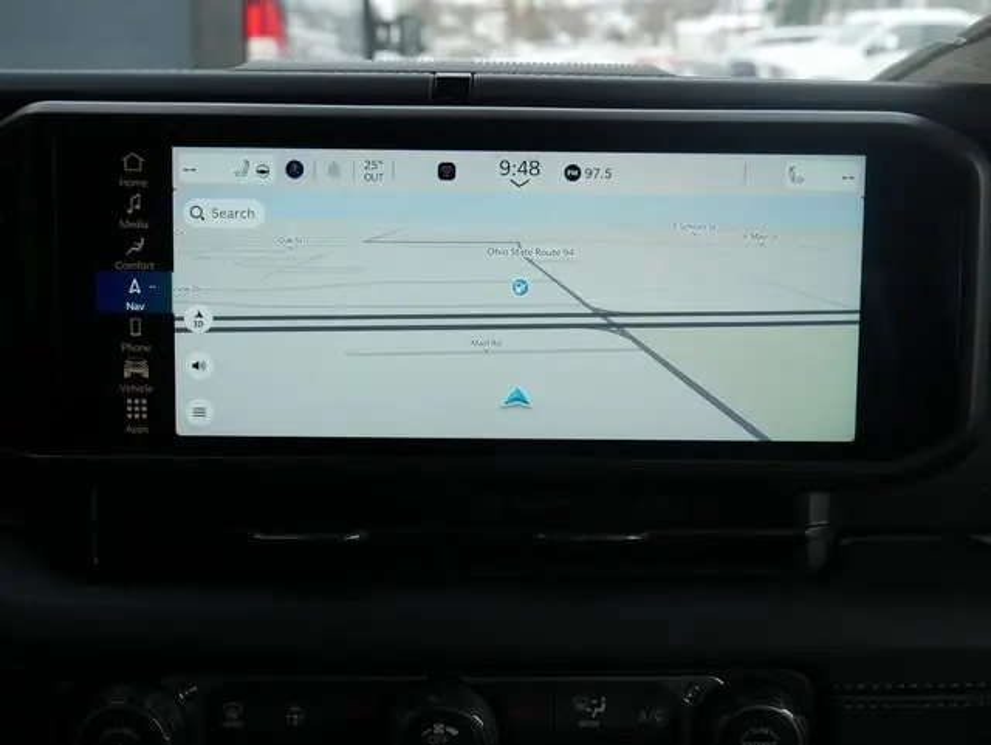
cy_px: 372
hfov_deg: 46.8
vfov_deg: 36.0
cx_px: 496
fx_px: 1146
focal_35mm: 40
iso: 200
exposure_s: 1/125
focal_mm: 20
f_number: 5
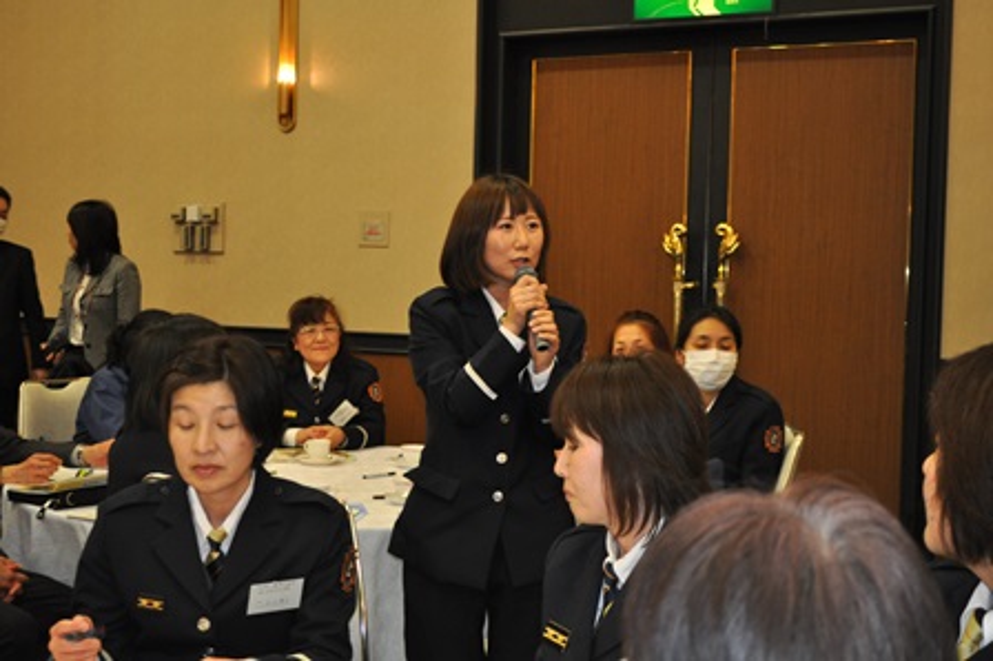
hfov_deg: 35.1
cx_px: 496
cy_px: 330
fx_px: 1571
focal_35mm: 57
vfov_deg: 23.7
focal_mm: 38
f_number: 5
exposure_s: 1/60
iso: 800
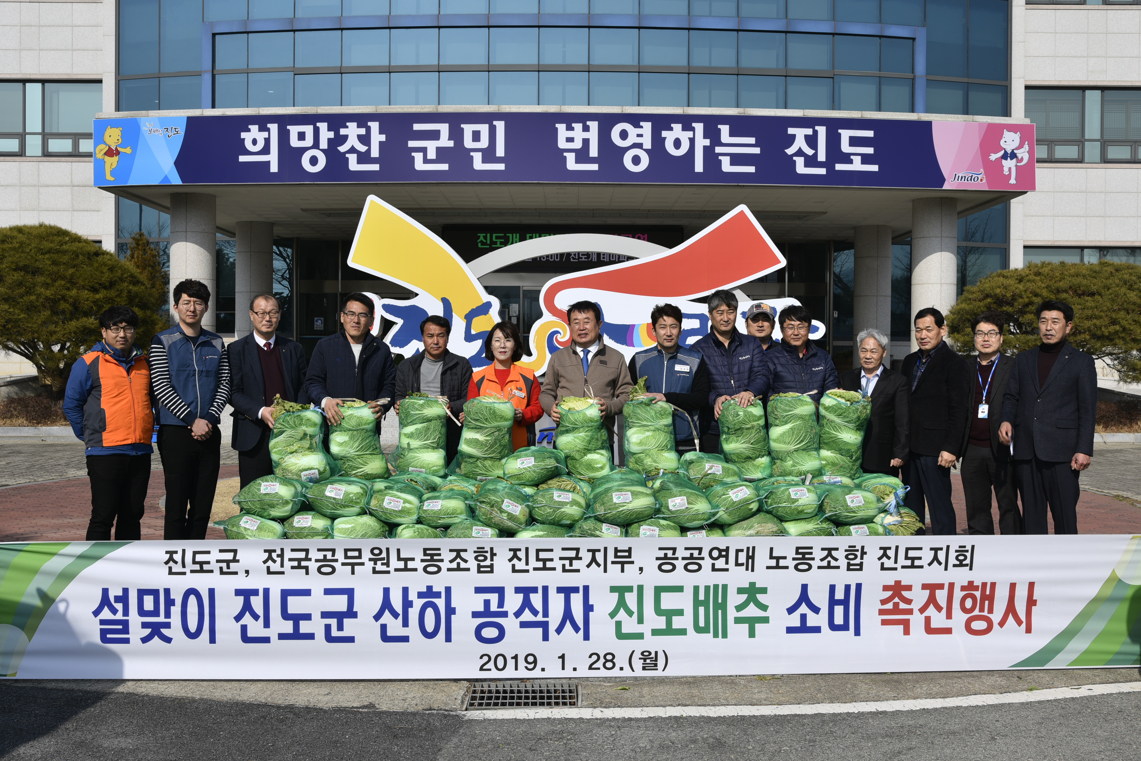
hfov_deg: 50.7
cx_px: 570
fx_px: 1205
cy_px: 380
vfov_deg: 35.1
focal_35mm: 38
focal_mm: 38
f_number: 9
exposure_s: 1/125
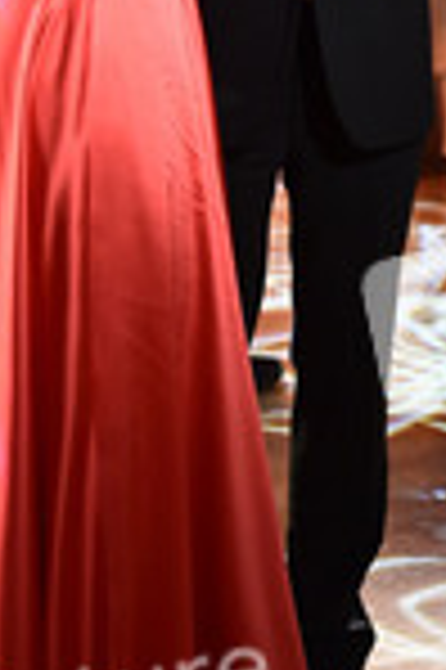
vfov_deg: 13.6
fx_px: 2794
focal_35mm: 150
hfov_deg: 9.1
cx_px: 185
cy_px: 81
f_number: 2.8
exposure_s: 1/200
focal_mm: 56
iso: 2000
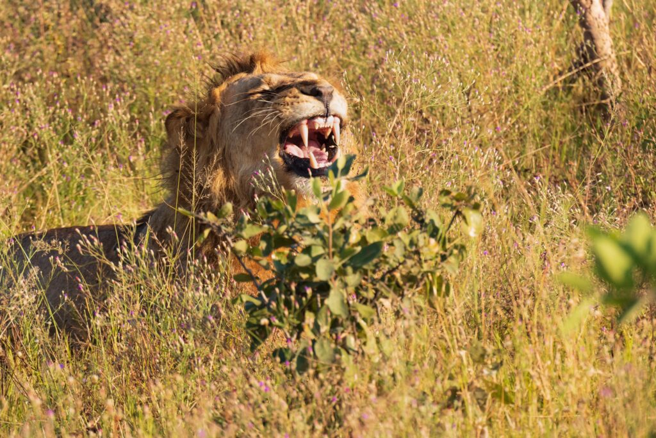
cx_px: 328
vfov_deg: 3.4
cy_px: 219
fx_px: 7289
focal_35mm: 400
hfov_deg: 5.2
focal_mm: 400
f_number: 13
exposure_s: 1/640
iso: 640
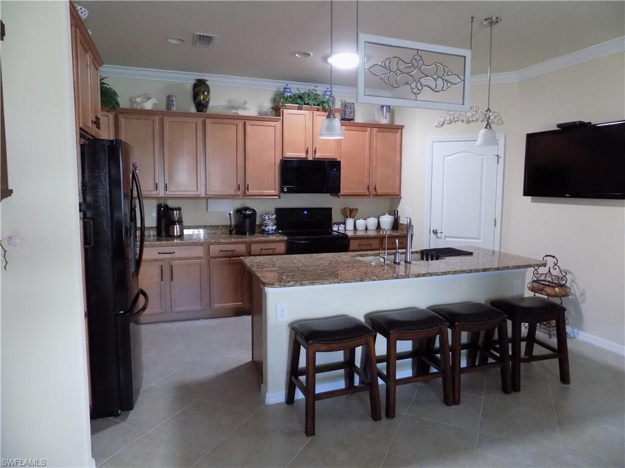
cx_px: 312
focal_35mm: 23
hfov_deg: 73.9
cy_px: 234
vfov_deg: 58.9
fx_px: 415
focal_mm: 4
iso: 400
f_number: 3.1
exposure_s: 1/15
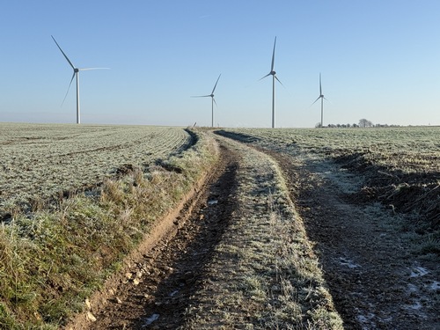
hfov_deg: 39.7
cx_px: 220
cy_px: 165
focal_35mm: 48
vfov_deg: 30.3
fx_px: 610
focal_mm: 6.76
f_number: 1.78
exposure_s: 1/3534
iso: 64
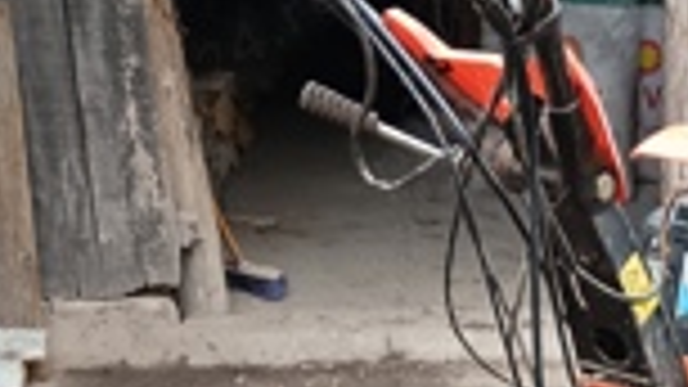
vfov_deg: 15.0
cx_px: 670
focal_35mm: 77
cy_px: 500
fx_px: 1404
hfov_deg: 26.2
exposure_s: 1/50
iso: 362
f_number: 1.9
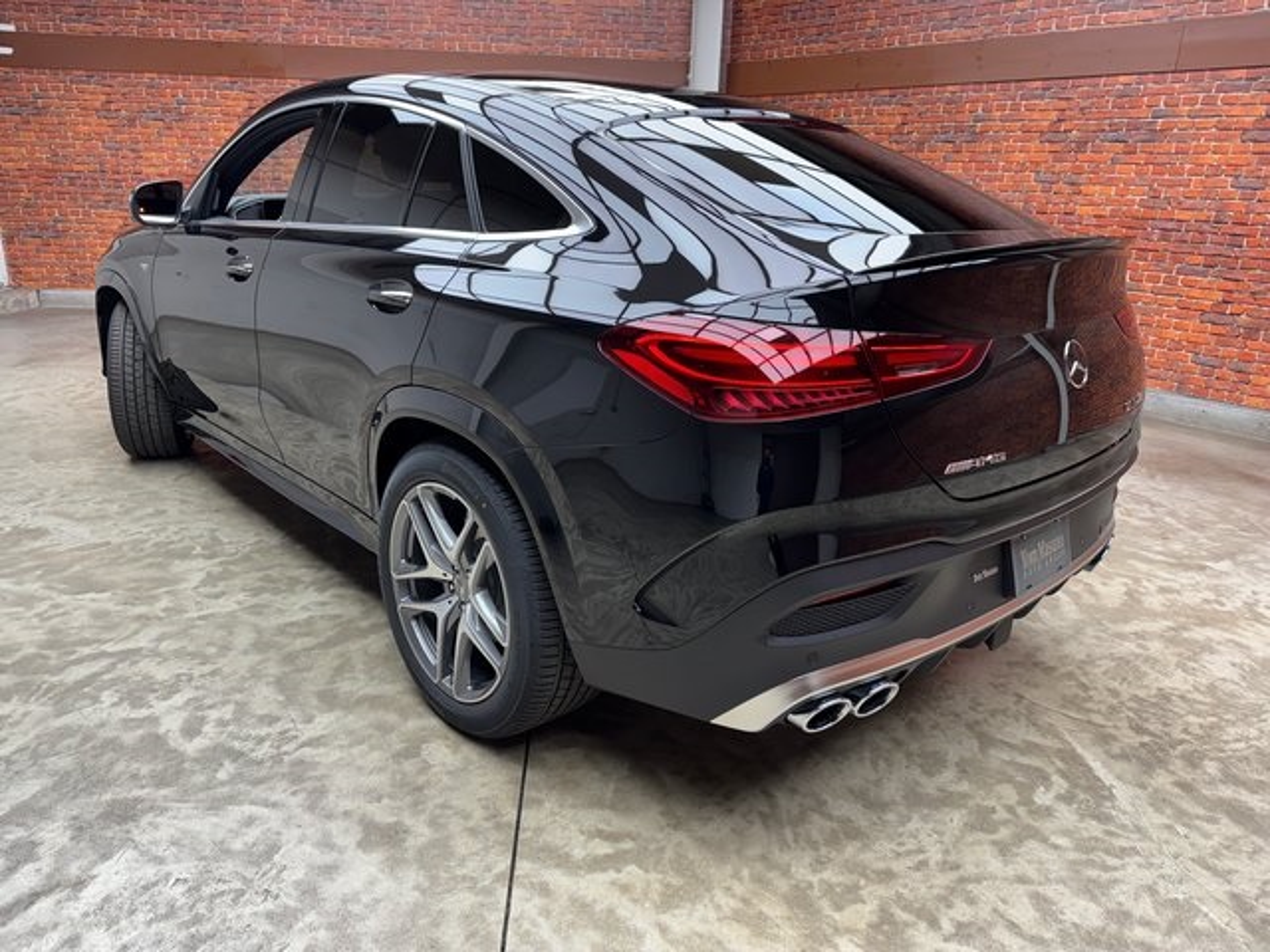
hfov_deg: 71.6
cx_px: 635
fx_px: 881
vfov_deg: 56.8
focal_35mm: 24
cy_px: 476
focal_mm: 6.76
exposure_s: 1/120
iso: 100
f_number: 1.78
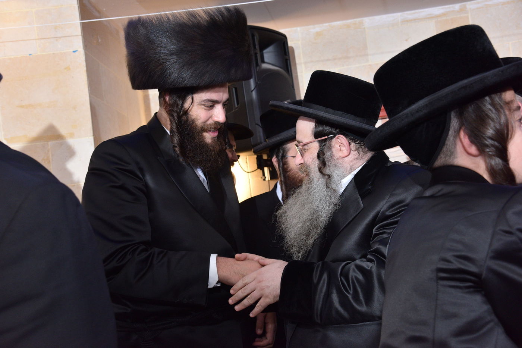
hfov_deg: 48.5
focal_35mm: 40
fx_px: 580
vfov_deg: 33.4
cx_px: 261
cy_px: 174
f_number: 6.3
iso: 1600
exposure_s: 1/160
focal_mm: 40
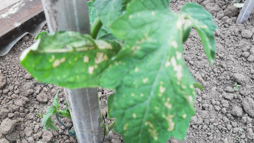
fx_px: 263
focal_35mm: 39
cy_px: 75
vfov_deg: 30.4
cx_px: 127
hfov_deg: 51.6
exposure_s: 1/60
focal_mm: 6.2
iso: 80
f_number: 2.8
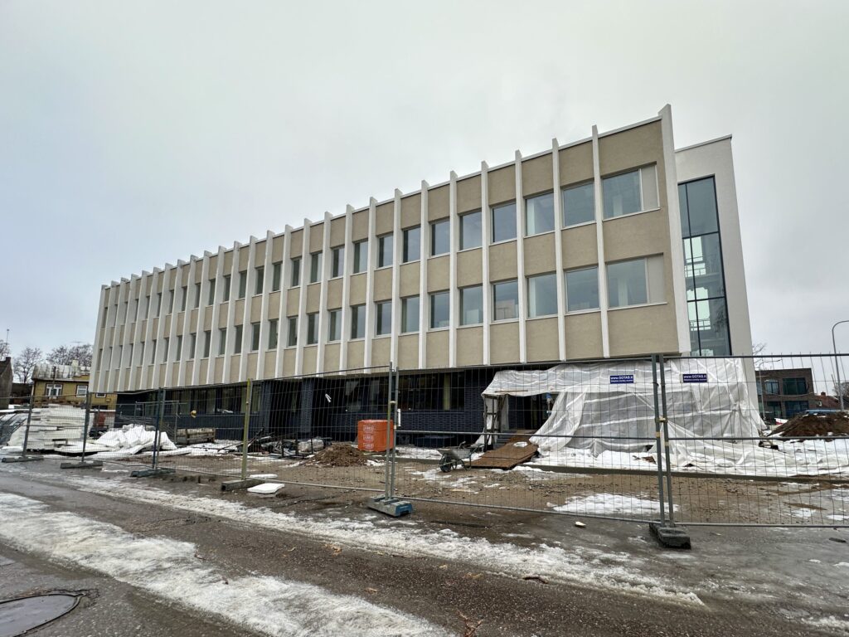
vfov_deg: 85.7
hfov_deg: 102.1
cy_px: 318
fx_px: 343
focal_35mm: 14
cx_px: 424
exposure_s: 1/136
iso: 40
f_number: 2.2
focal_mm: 2.22
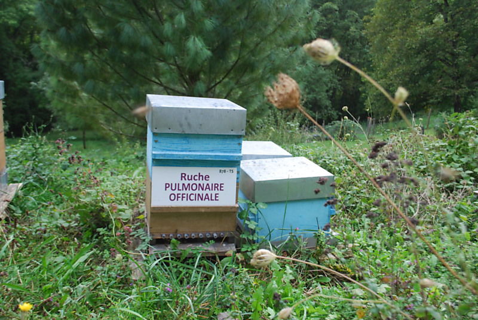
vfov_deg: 37.0
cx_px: 239
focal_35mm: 36
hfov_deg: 53.1
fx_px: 479
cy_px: 160
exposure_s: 1/80
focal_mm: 24
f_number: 4.5
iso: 200
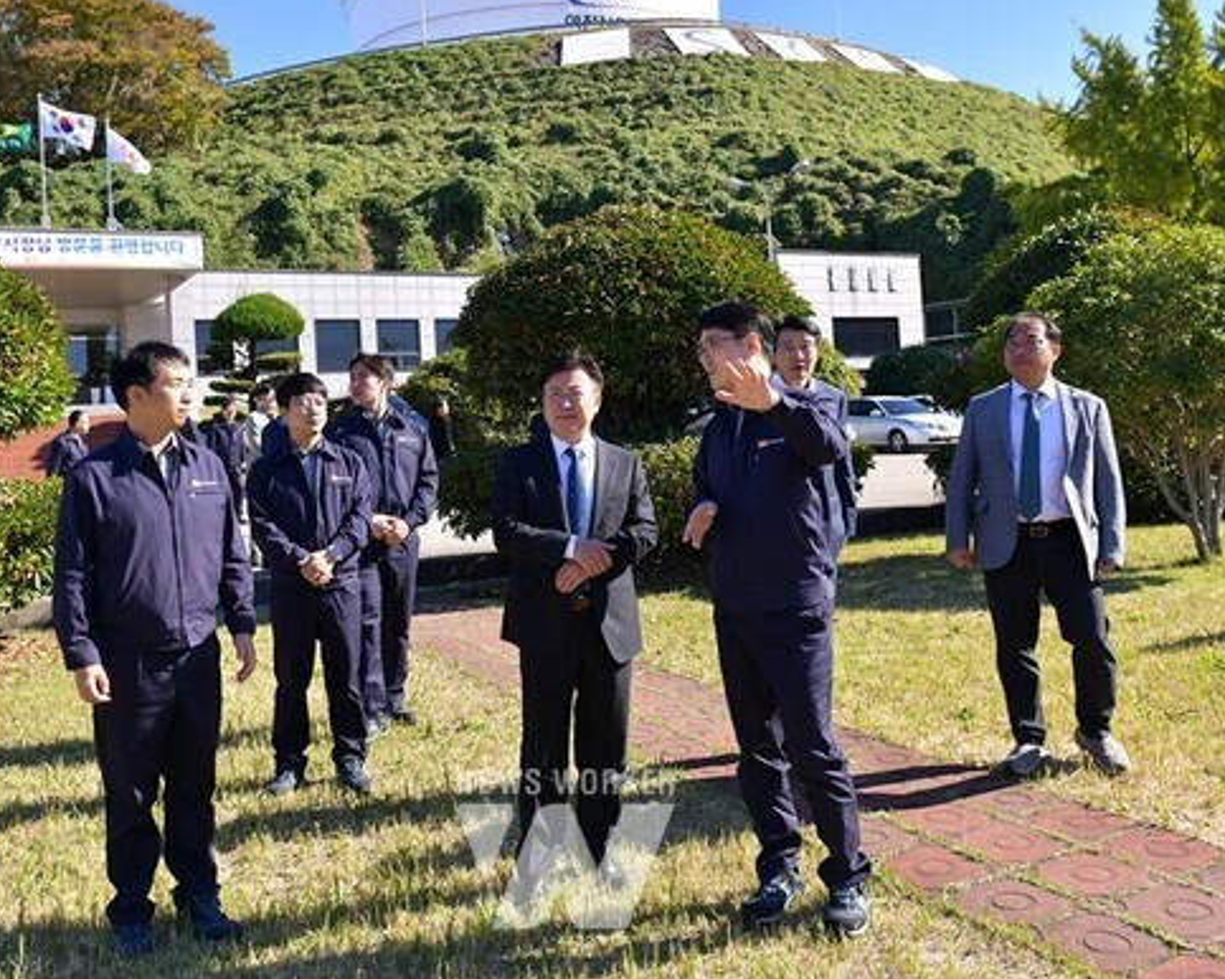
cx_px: 530
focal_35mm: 28
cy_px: 477
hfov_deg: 62.0
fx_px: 1015
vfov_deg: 51.5
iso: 100
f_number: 4.5
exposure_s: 1/500
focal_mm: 24
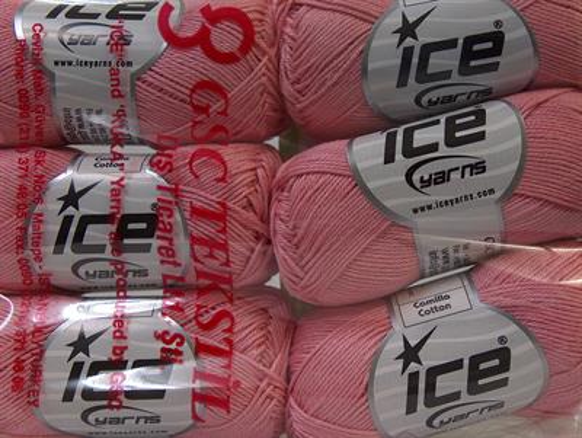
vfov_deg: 24.1
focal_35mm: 61
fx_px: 1027
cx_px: 291
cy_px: 219
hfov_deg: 31.6
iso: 200
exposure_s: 1/36.7
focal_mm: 12.53
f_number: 2.9
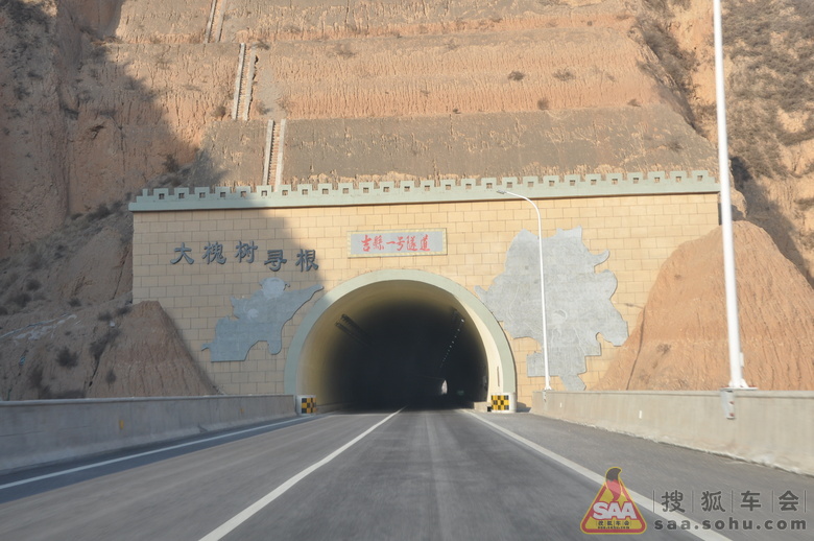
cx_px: 407
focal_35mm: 51
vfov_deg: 26.4
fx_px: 1152
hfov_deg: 38.9
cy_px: 270
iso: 200
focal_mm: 34
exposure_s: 1/125
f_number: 10
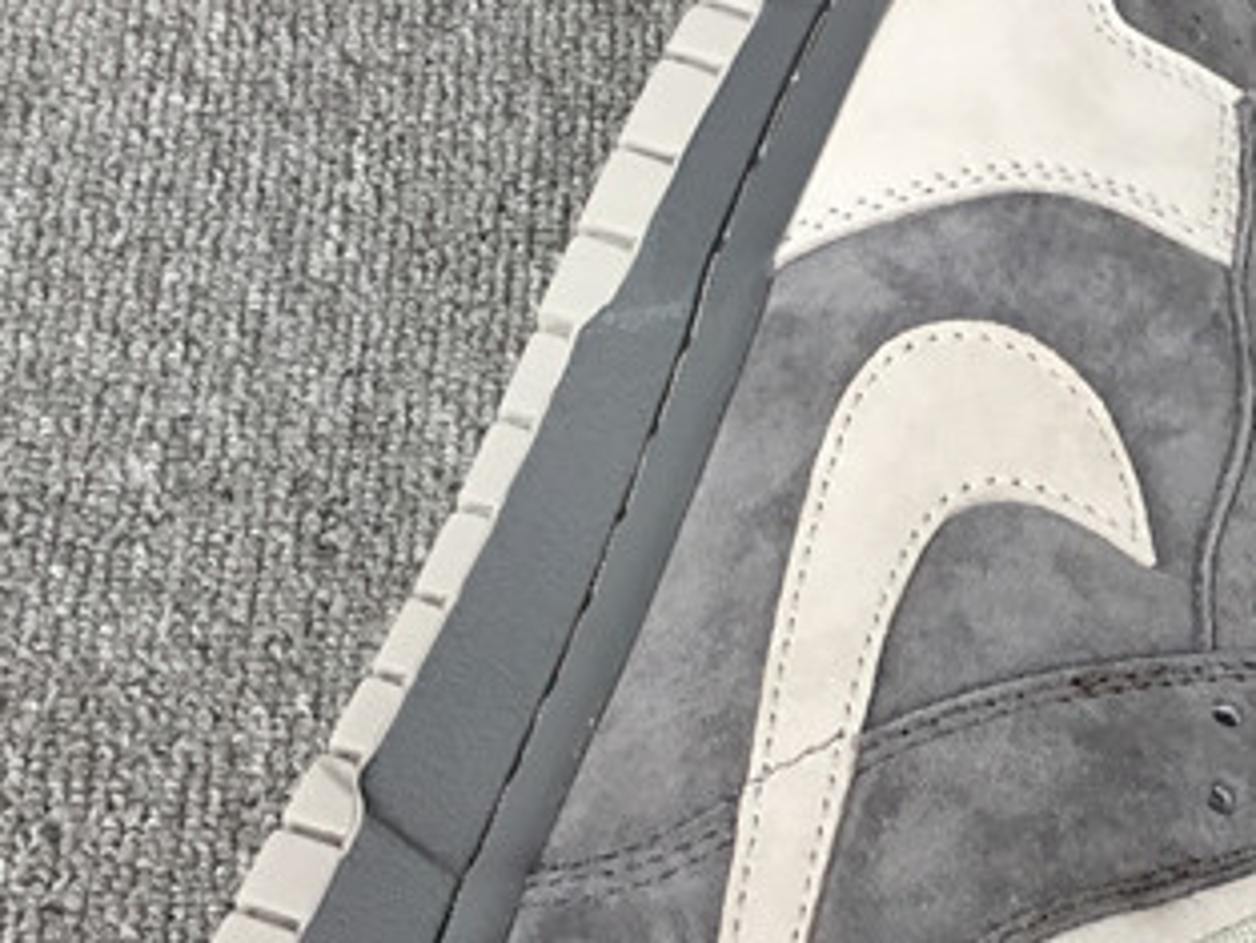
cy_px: 628
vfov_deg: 16.6
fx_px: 3230
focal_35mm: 89
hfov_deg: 21.1
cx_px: 1320
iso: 32
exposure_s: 1/100
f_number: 2.4
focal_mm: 3.3
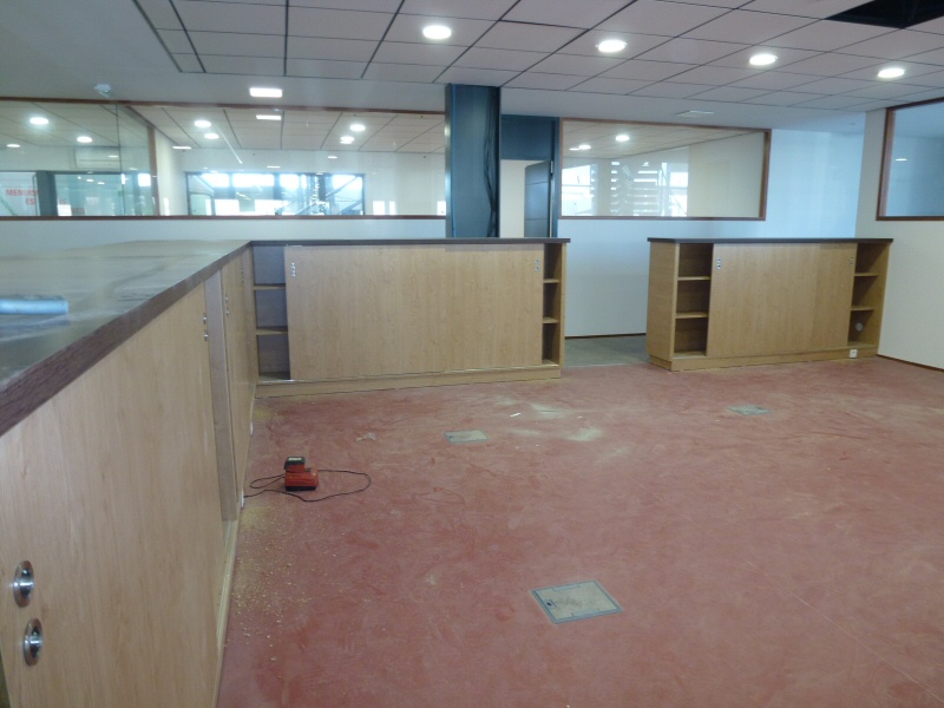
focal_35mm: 24
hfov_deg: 71.6
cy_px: 354
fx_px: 654
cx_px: 472
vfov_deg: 56.8
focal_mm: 4.3
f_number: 3.3
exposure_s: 1/13
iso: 100
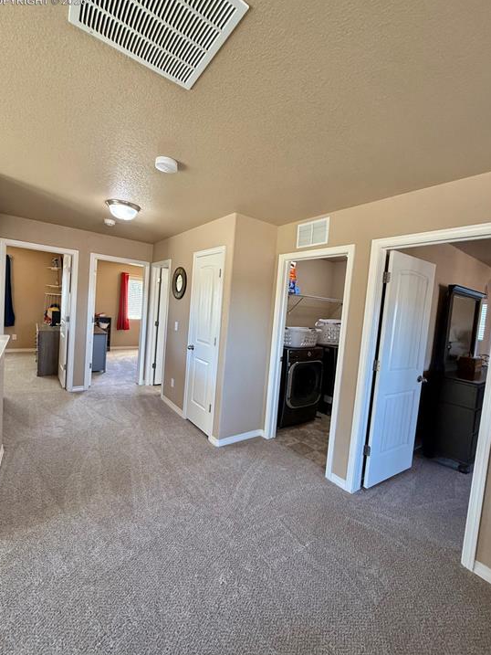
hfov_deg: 81.8
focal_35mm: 15
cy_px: 327
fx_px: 284
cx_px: 248
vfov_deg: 98.2
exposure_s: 1/120
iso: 250
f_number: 2.2
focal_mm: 2.22
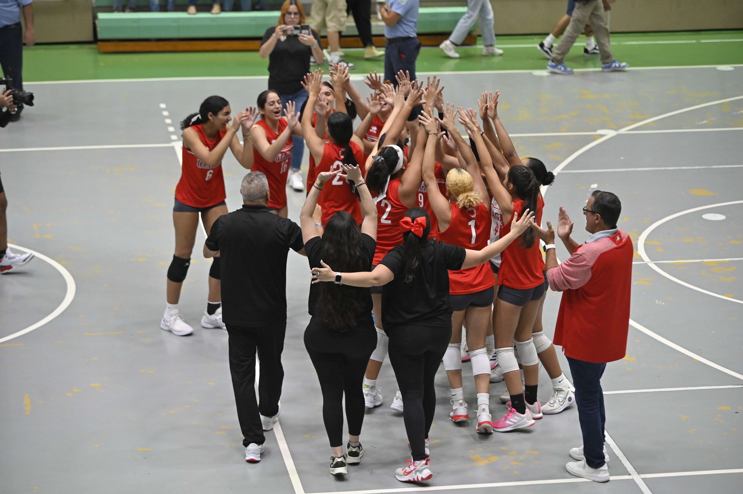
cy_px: 247
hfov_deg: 18.6
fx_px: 2269
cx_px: 372
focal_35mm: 110
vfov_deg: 12.4
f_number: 3.5
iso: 4000
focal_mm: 110
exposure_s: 1/640
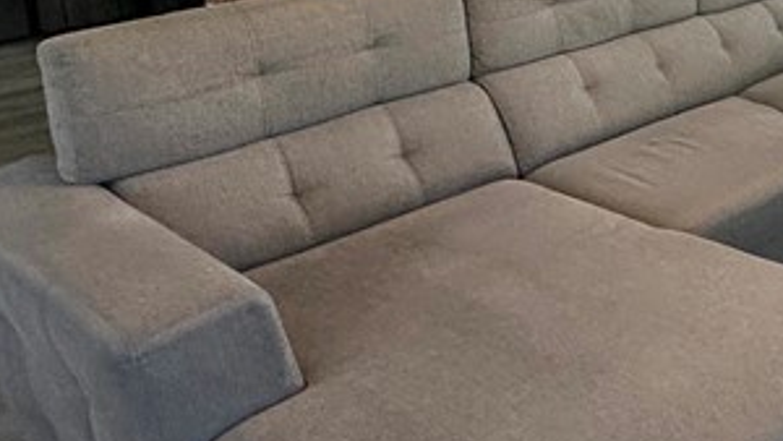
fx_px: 1080
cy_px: -65
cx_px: 1015
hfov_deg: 31.1
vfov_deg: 21.7
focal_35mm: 52
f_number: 2.2
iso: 100
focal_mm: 2.22
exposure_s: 1/120
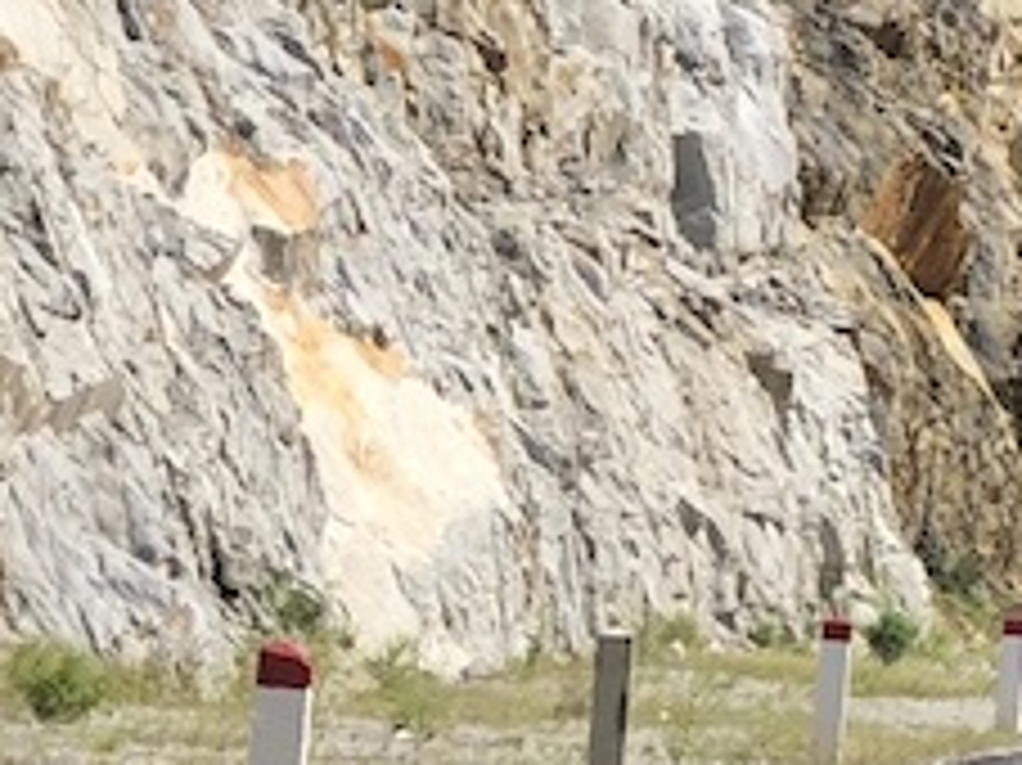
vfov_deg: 4.6
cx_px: 2301
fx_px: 9502
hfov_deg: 5.9
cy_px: -162
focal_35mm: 322
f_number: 2.8
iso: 20
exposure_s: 1/738
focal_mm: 6.6
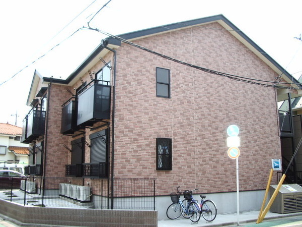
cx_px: 151
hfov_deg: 52.6
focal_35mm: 35
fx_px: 305
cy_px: 114
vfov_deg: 40.7
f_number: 4.3
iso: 50
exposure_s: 1/200
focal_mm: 5.8
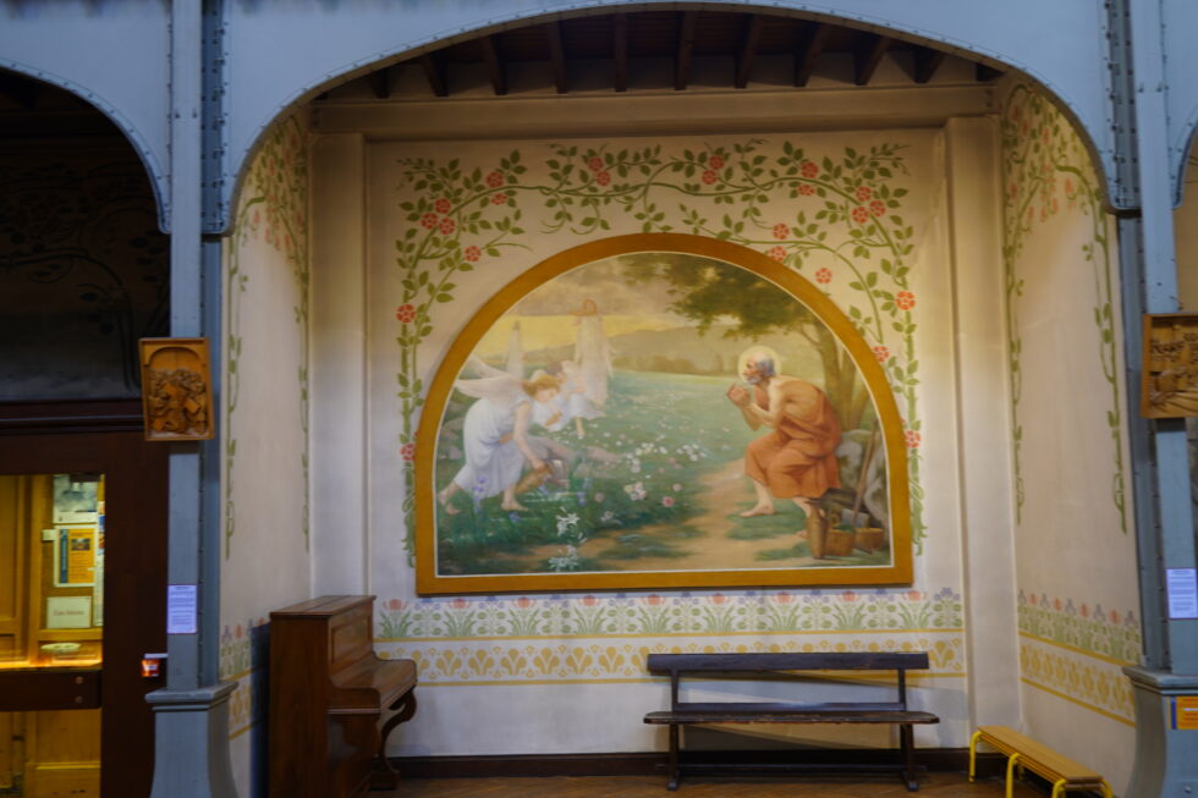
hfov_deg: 47.9
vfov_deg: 33.0
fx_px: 1347
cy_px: 399
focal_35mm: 40
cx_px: 599
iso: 100
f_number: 5.6
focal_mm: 27
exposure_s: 1/2
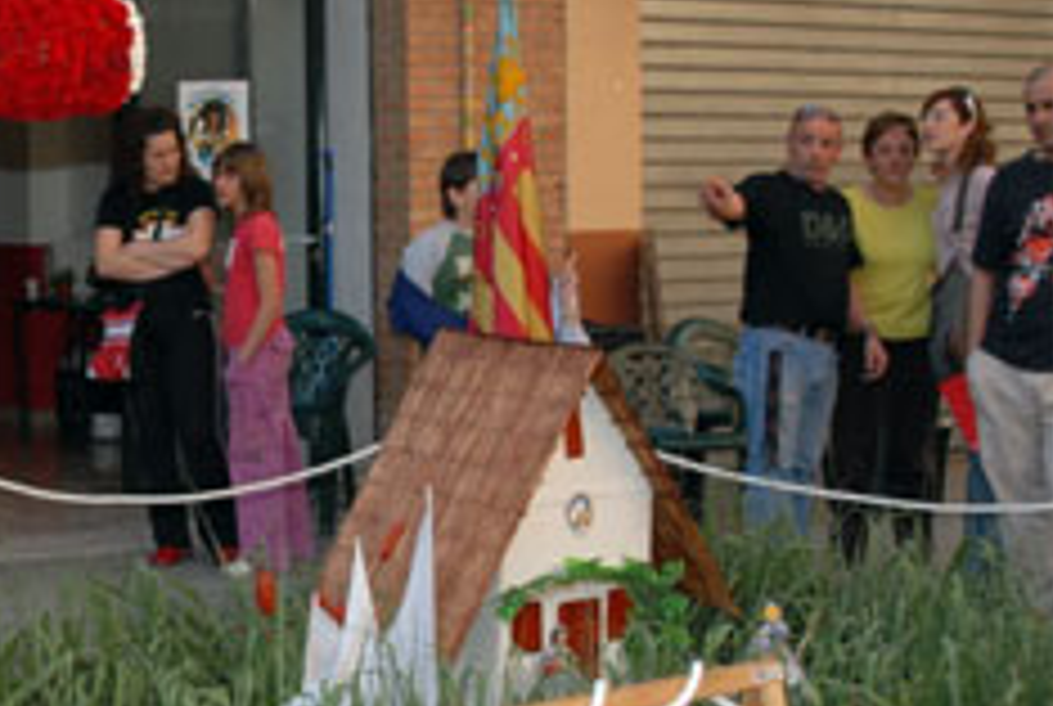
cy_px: 382
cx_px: 158
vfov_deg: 15.3
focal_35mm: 90
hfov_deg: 22.2
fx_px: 2633
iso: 100
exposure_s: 1/125
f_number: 5.6
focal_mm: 35
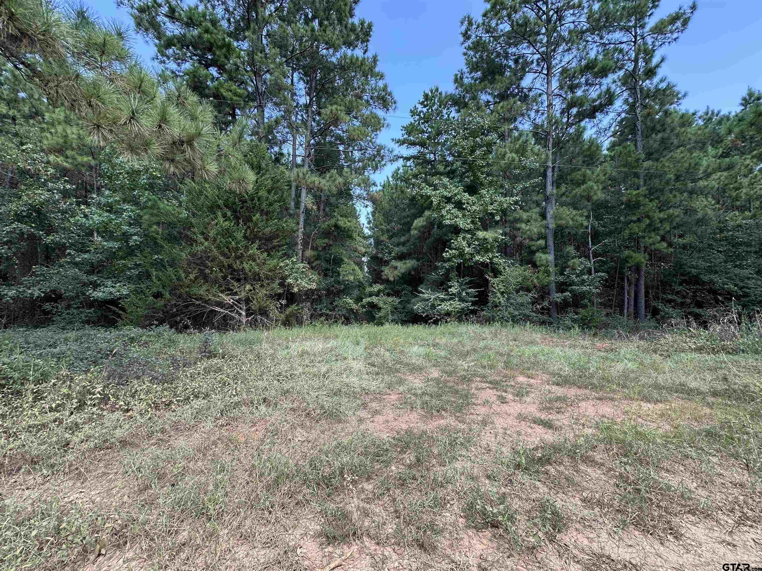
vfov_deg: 85.7
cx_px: 381
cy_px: 286
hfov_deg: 102.1
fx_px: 308
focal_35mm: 14
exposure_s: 1/191
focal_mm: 2.22
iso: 40
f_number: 2.2
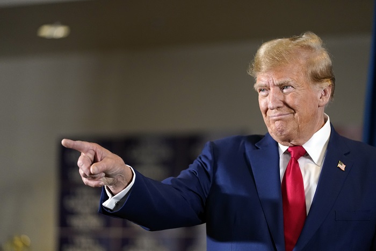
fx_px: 1545
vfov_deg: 9.3
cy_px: 126
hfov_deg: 13.9
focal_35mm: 148
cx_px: 188
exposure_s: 1/640
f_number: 2.8
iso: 4000
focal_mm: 148
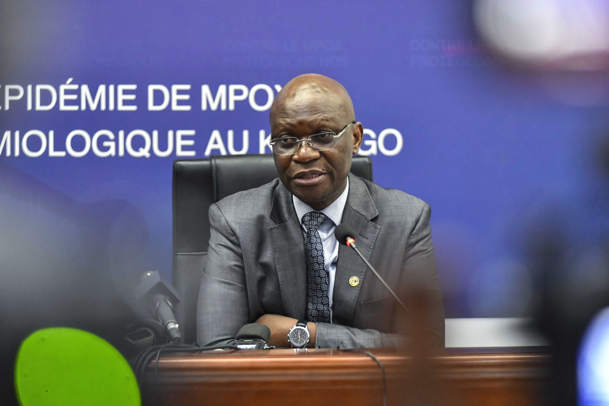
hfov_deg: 18.6
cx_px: 304
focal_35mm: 110
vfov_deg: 12.5
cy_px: 203
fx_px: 1861
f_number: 2.8
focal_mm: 110
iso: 6400
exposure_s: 1/160
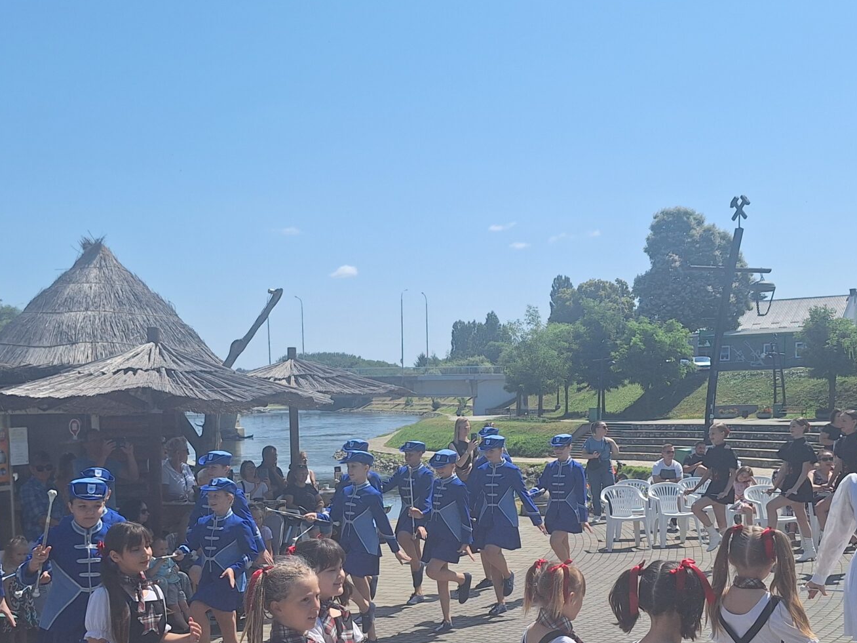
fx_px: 1114
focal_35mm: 45
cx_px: 404
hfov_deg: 42.1
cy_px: 453
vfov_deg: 31.8
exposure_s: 1/3165
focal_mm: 5.54
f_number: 1.8
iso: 40
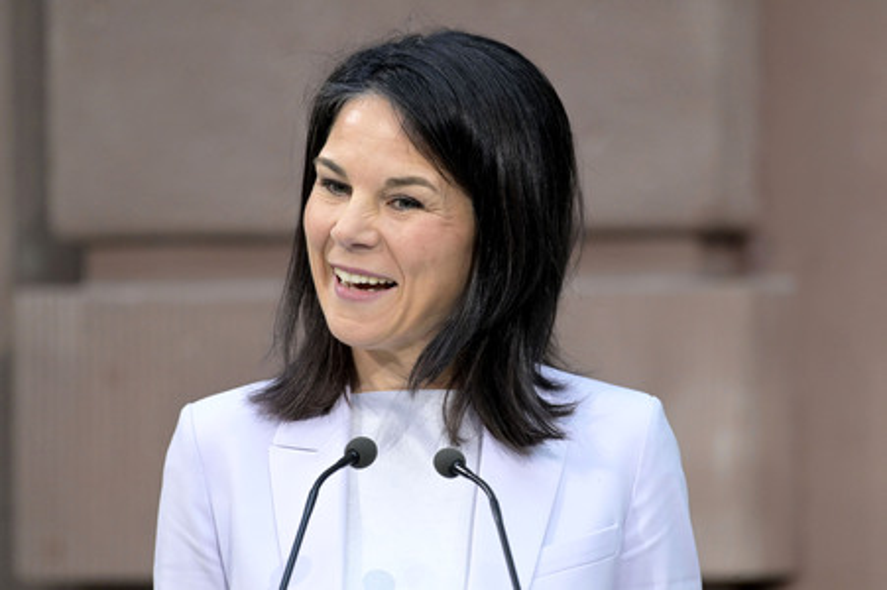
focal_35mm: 500
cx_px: 444
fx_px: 12310
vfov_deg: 2.7
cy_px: 295
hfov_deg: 4.1
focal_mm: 500
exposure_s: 1/500
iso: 5000
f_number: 7.1
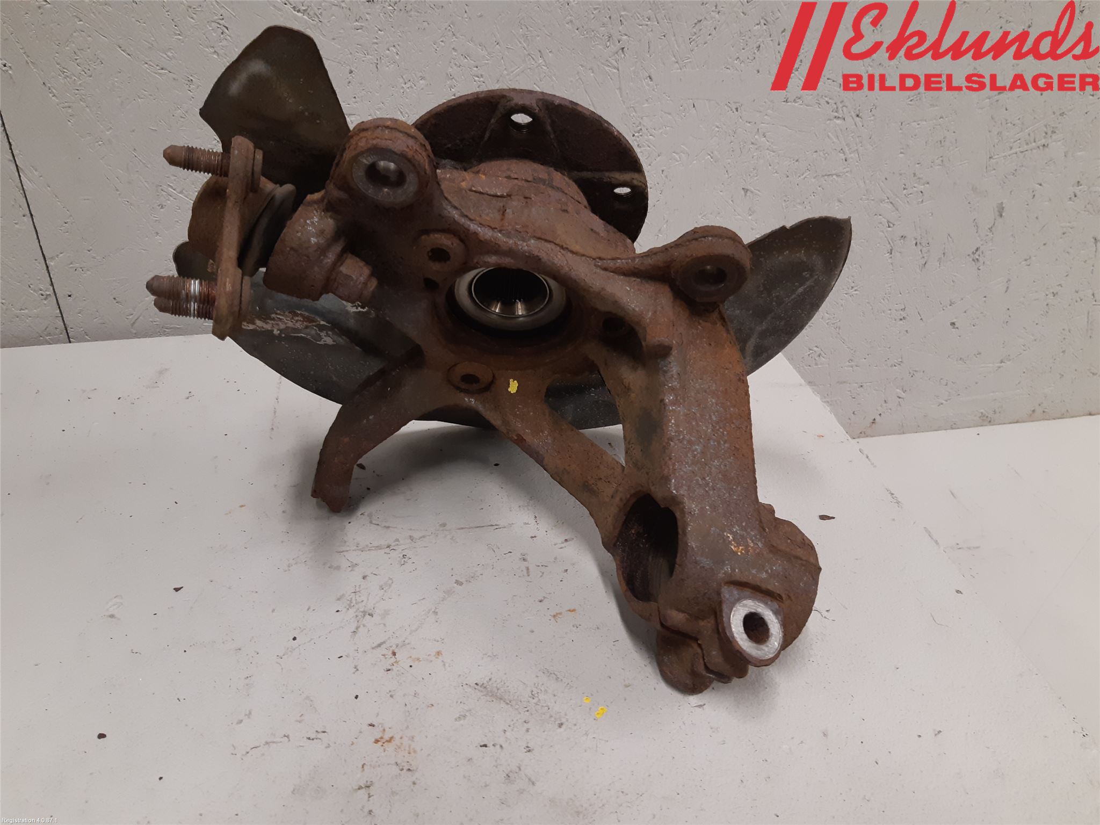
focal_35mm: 26
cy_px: 412
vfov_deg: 53.1
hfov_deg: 67.3
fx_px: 826
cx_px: 550
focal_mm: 3.93
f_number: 1.7
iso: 160
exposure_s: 1/50
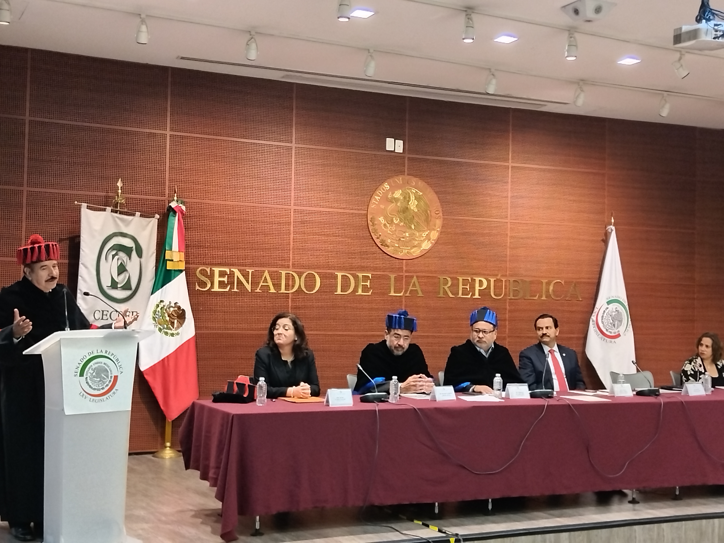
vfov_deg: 30.9
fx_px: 983
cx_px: 362
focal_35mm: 47
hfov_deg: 40.4
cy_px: 272
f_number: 1.8
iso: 1541
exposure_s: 1/33.3
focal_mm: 4.7
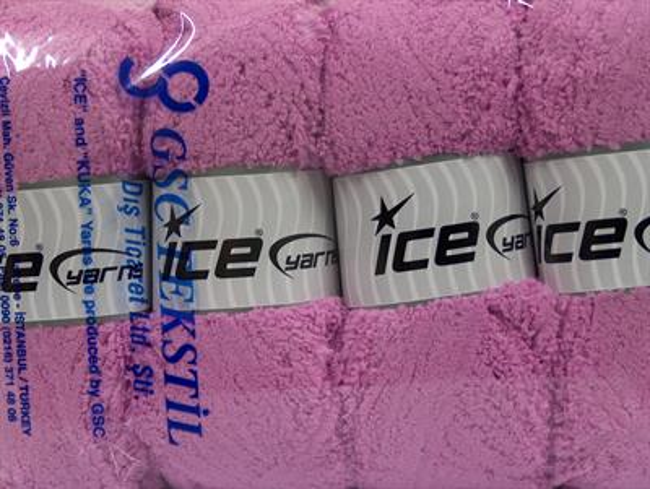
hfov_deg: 23.3
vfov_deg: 17.6
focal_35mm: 84
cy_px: 244
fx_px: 1579
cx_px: 325
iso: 200
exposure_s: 1/18.7
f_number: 2.9
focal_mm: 17.25
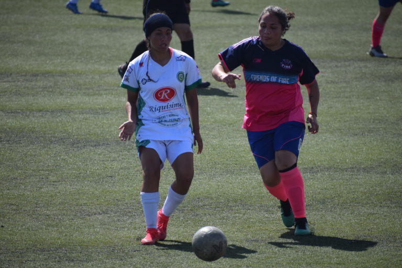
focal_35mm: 450
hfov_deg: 4.6
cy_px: 134
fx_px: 5025
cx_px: 201
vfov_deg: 3.1
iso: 400
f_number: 6.3
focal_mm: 300
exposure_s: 1/1600
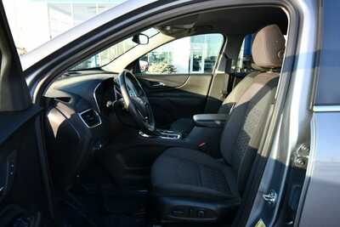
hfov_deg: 78.6
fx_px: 208
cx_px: 170
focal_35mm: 22
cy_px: 114
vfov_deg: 57.3
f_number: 5.6
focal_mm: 15
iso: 400
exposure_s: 1/250
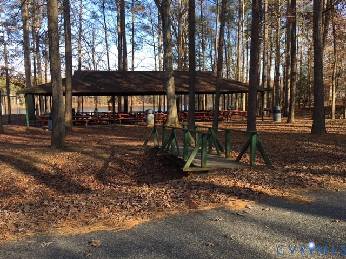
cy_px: 130
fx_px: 290
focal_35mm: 29
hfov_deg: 61.7
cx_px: 173
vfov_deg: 48.2
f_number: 2.2
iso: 25
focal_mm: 4.15
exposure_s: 1/291
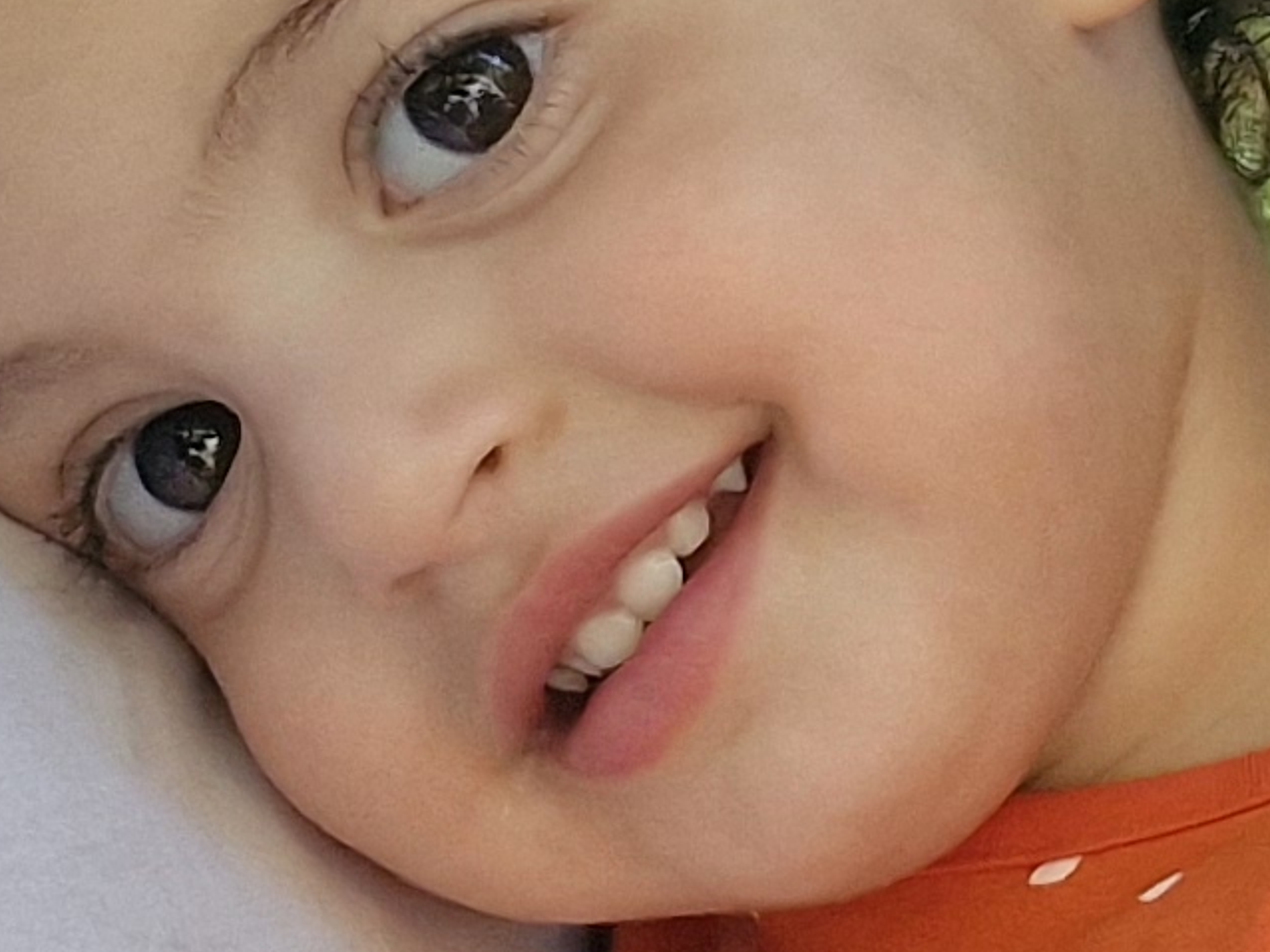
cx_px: 1565
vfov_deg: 10.3
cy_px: 10
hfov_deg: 13.4
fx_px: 5244
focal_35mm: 143
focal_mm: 3.21
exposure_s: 1/100
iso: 64
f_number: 2.4
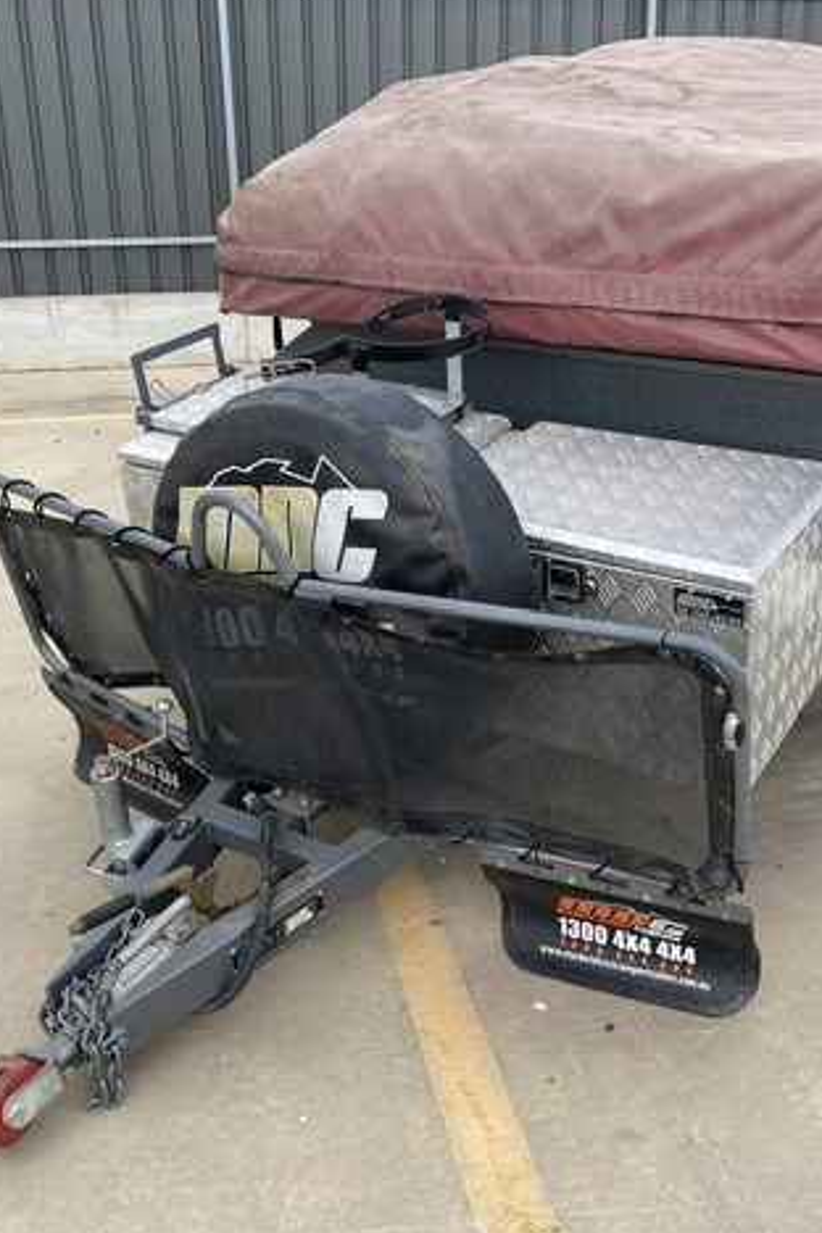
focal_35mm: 37
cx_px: 445
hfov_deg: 35.9
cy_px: 611
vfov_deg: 51.9
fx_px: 1267
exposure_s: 1/252
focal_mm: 4.25
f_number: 1.8
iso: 32
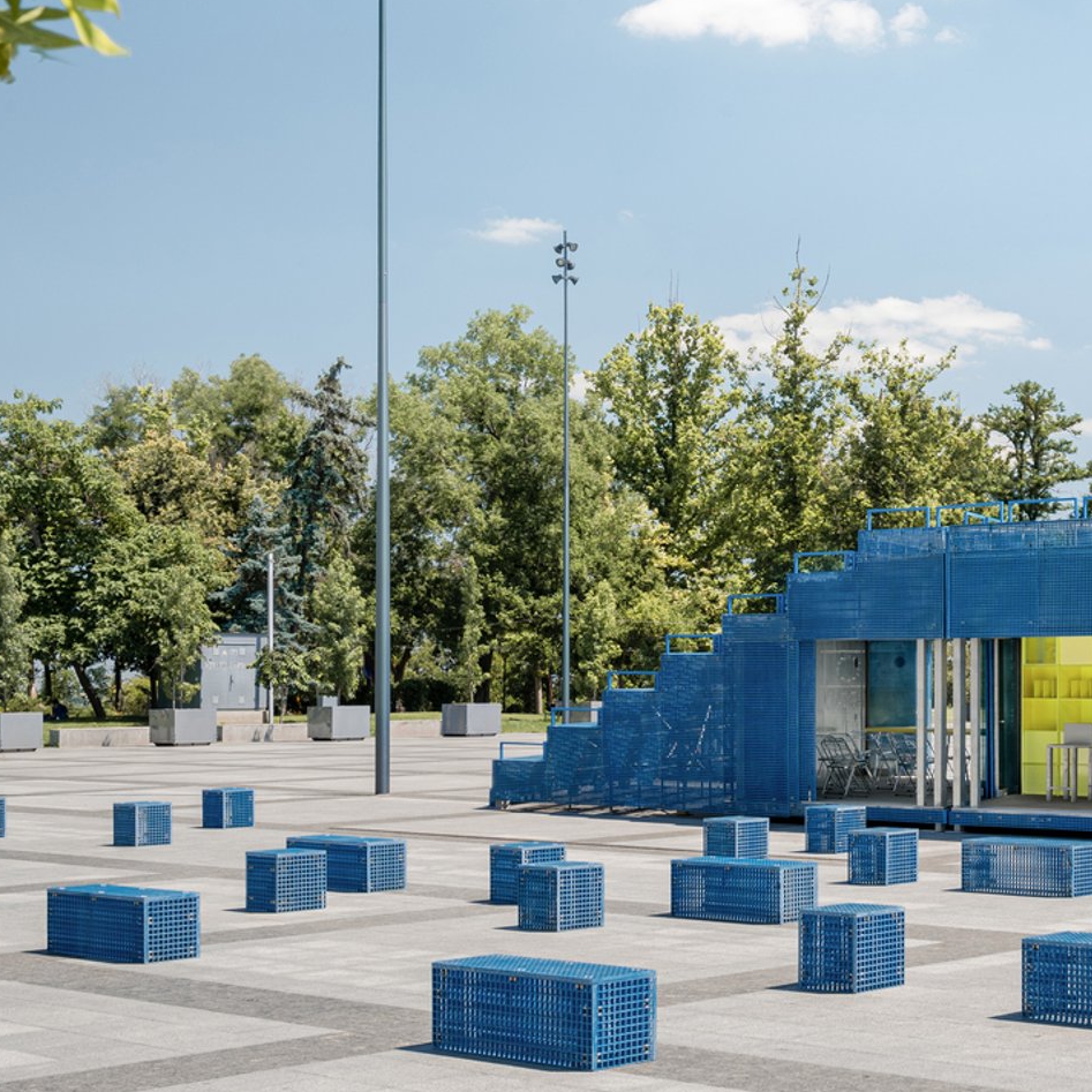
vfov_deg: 28.1
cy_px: 446
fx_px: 2177
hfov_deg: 26.8
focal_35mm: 61
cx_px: 1067
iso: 100
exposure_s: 1/250
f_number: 13
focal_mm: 34
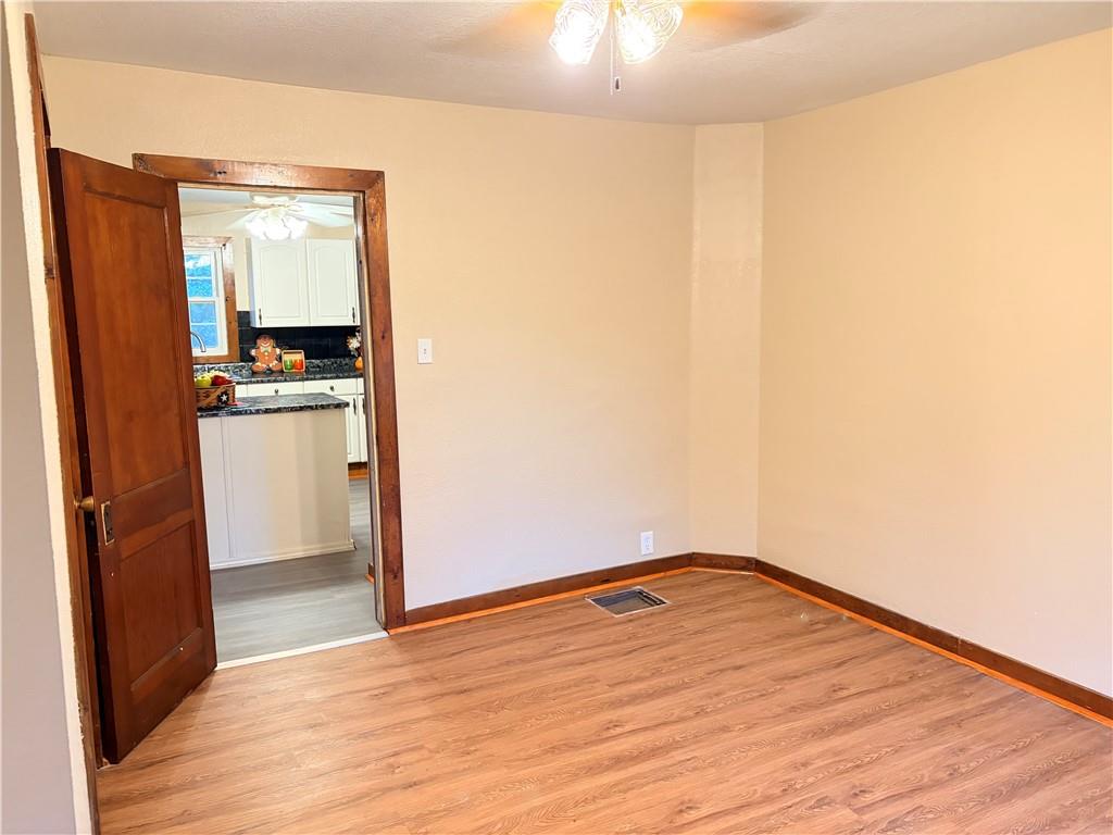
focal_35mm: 26
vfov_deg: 53.1
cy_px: 418
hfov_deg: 67.3
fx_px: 836
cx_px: 556
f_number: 1.6
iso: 500
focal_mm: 5.96
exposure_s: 1/30
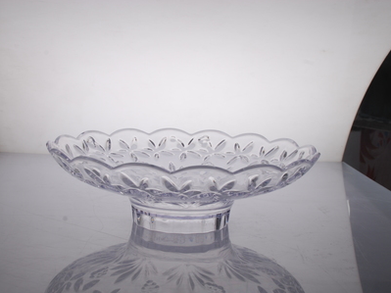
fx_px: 655
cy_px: 161
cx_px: 181
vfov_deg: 25.2
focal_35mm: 58
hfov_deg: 33.2
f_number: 11
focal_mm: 32
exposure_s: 1/125
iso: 100
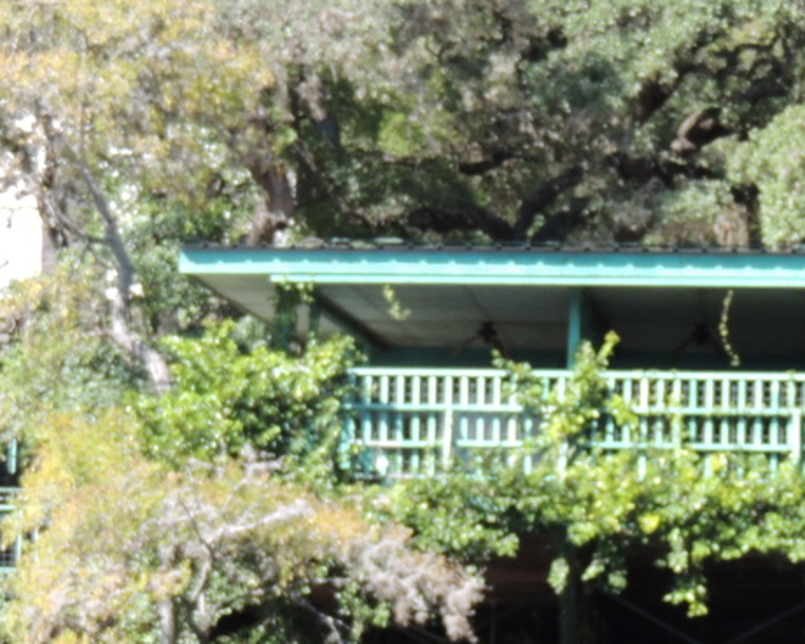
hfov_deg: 10.1
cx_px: 611
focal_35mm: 190
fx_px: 4527
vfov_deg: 8.1
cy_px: 555
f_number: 3.9
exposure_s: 1/200
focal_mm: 12.4
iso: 100
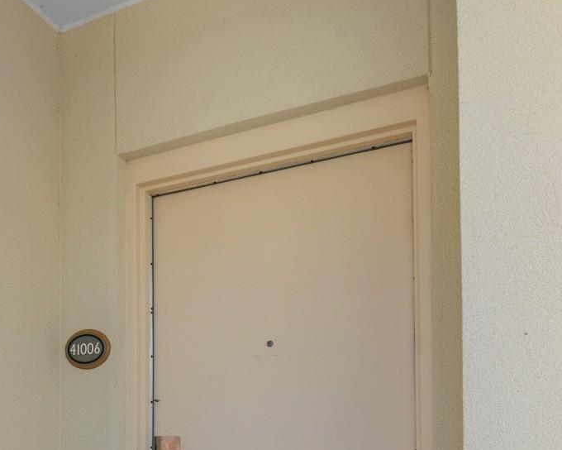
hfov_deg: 44.4
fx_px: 632
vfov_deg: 36.7
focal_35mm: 38
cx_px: 74
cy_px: 405
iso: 100
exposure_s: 1/160
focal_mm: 11.5
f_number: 6.3
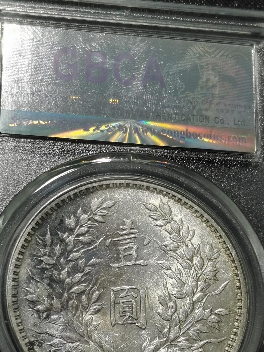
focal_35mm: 105
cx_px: 117
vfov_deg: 18.7
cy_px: 235
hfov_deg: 14.1
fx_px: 1068
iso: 50
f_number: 1.8
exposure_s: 1/111
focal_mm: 5.58
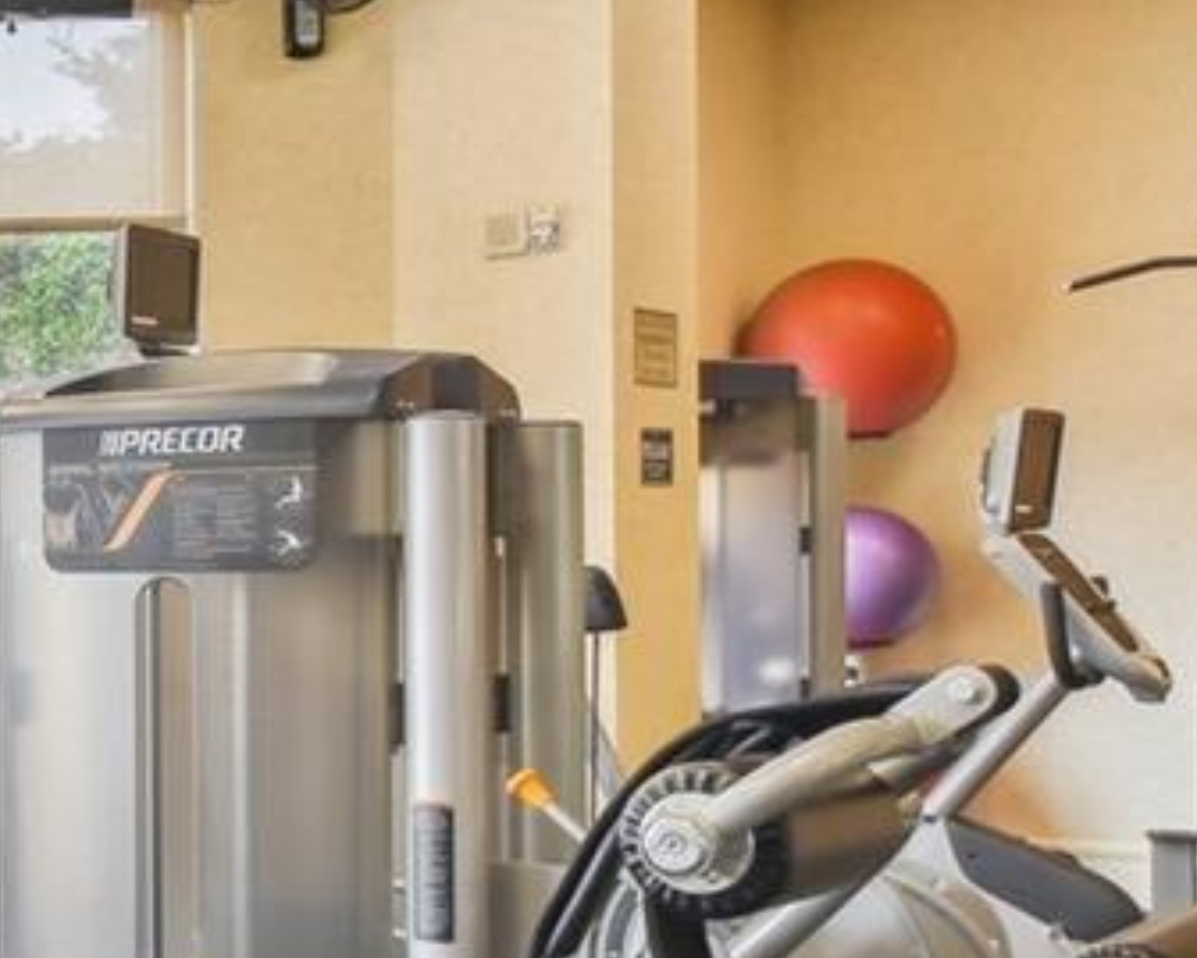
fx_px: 2374
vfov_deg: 22.8
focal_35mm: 67
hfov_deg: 21.8
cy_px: 502
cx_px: -752
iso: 100
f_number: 7.1
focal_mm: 10
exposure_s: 1/4
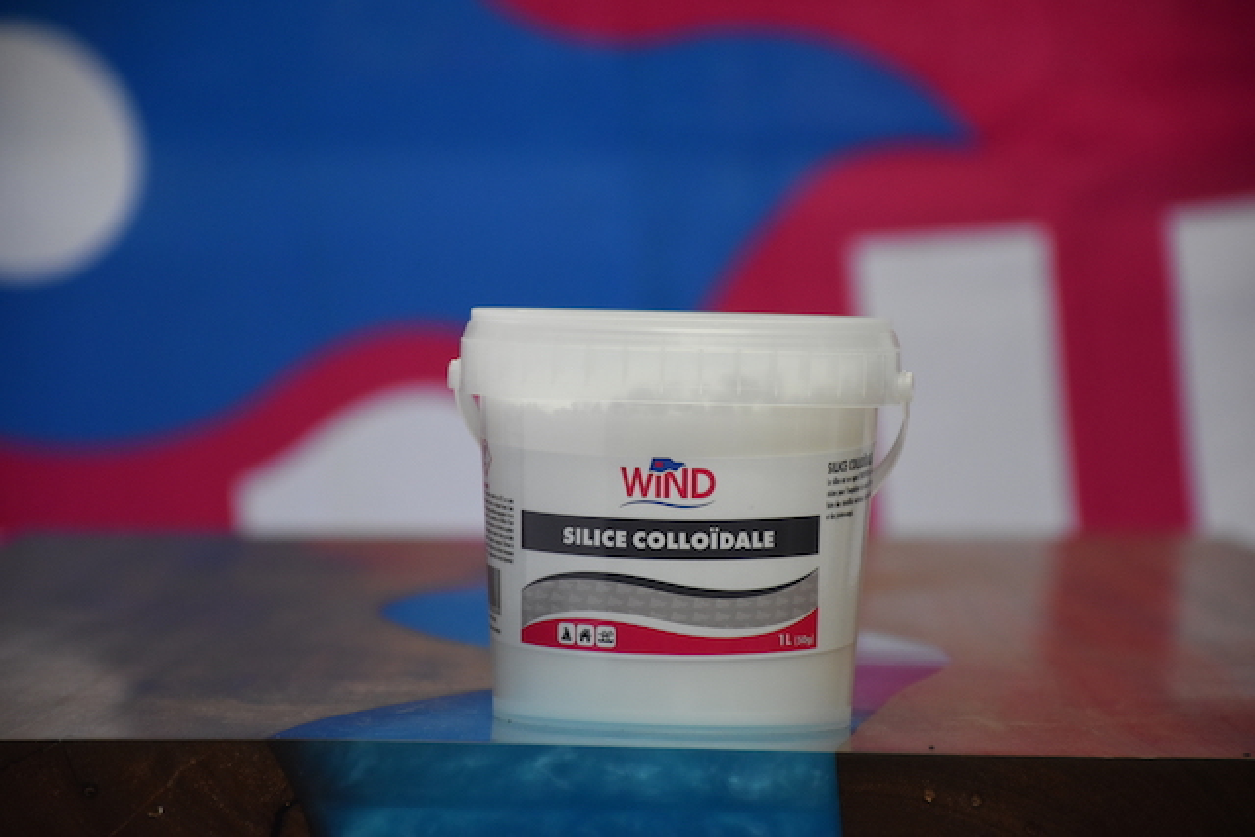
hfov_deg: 9.8
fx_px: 7322
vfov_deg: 6.5
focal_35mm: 210
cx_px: 628
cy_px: 418
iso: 1600
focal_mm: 140
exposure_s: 1/125
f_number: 5.6
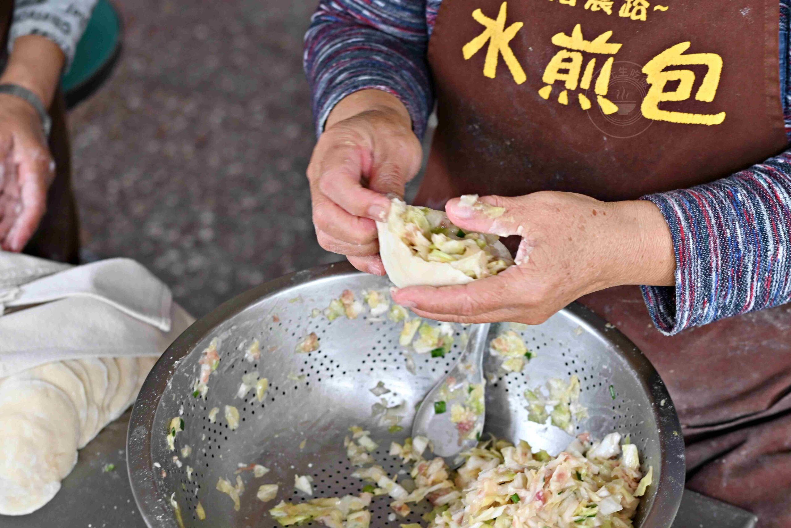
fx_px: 1648
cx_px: 396
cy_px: 264
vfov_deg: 18.2
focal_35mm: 75
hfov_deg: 27.0
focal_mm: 50
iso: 560
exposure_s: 1/200
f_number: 3.5
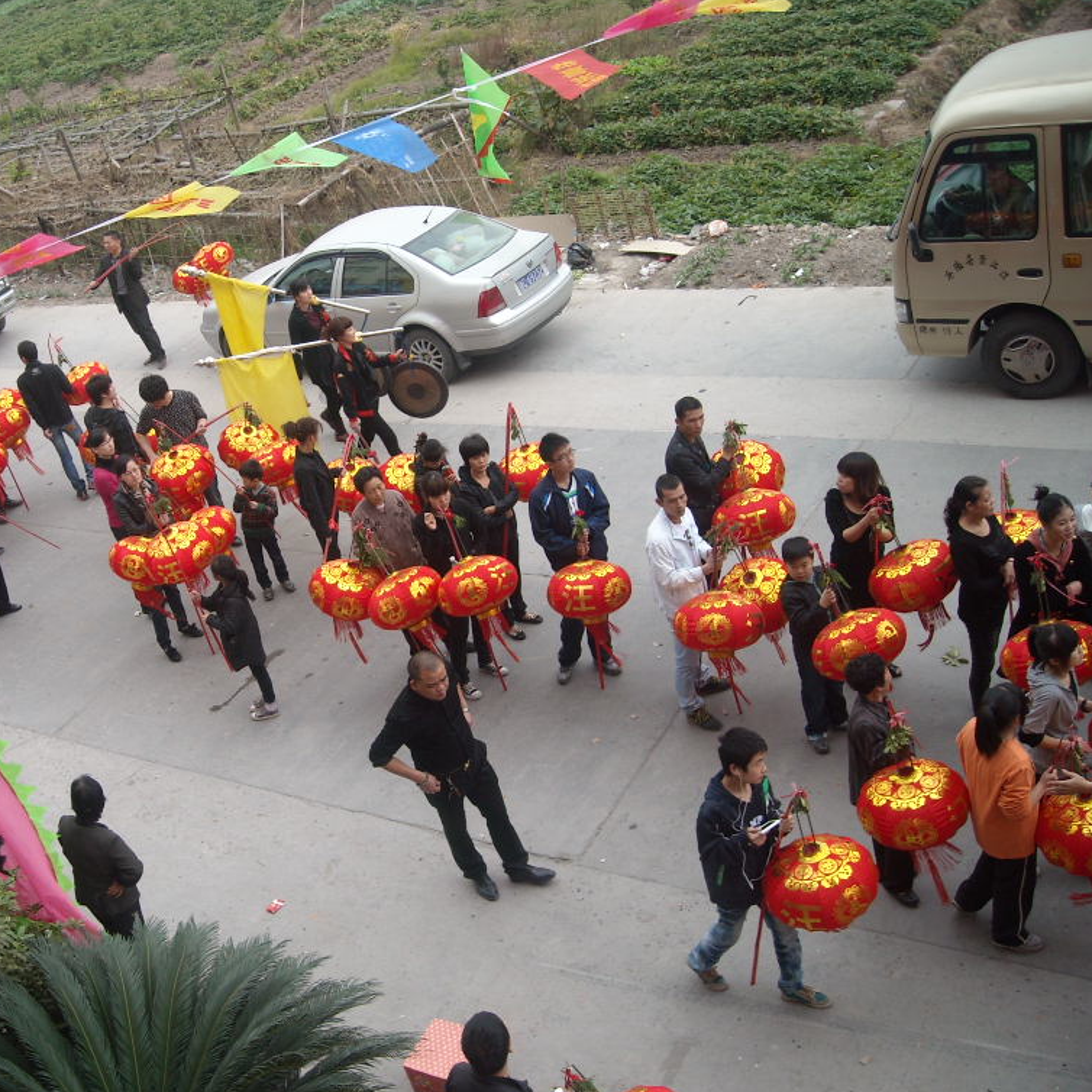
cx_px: 364
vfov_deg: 40.0
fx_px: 1499
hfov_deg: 39.6
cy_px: 552
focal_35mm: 42
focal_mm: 5.7
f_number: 2.8
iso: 64
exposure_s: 1/228
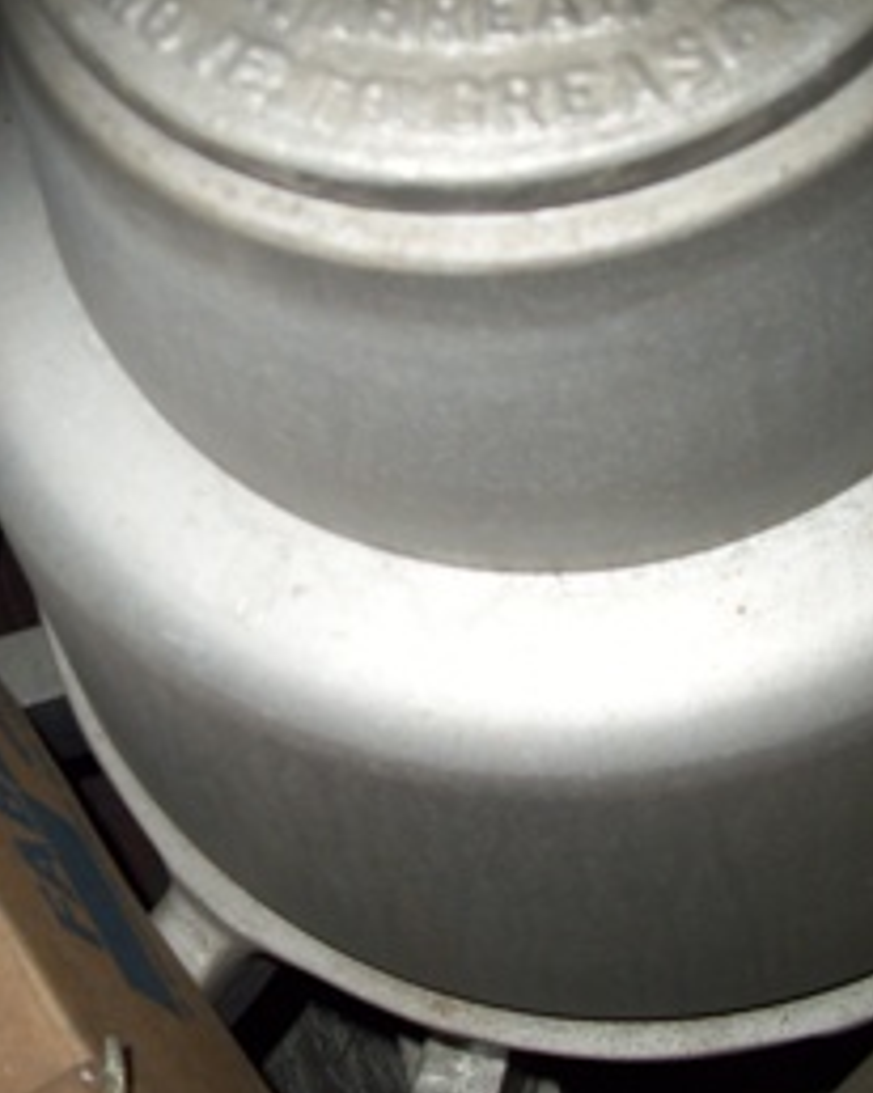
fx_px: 1778
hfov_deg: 27.1
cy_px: 485
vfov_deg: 34.1
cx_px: 199
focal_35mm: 55
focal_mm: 5.7
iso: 80
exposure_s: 1/40
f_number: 2.9
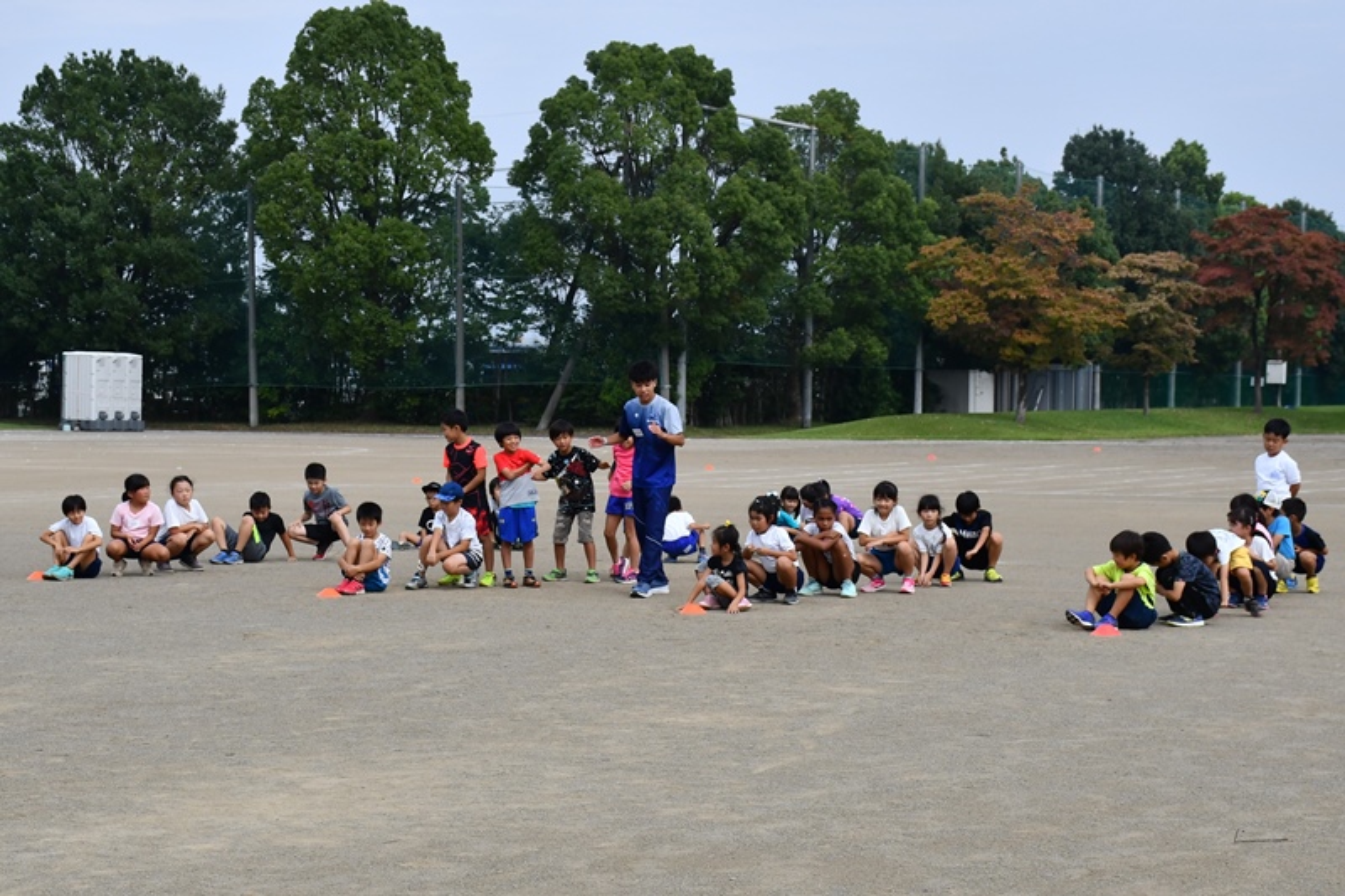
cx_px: 672
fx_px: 2353
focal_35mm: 63
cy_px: 448
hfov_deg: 31.9
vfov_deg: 21.6
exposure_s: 1/1600
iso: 400
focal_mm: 42
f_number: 7.1
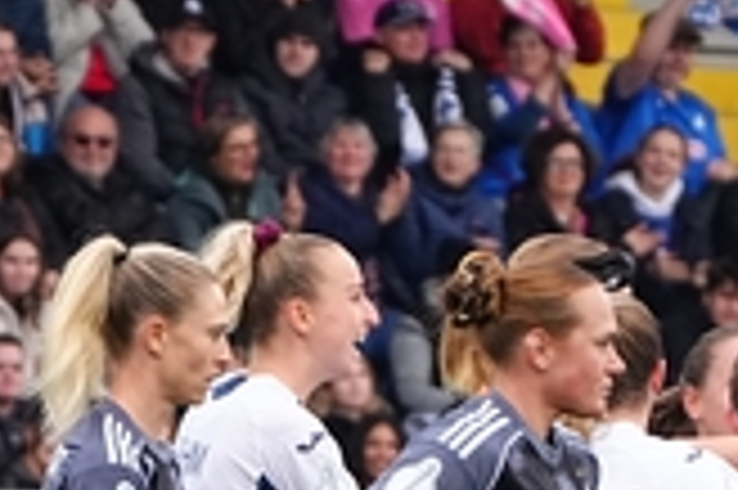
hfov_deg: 1.9
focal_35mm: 1107
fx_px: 22670
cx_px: 644
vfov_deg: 1.2
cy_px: 854
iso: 2000
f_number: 5.6
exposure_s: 1/1600
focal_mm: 202
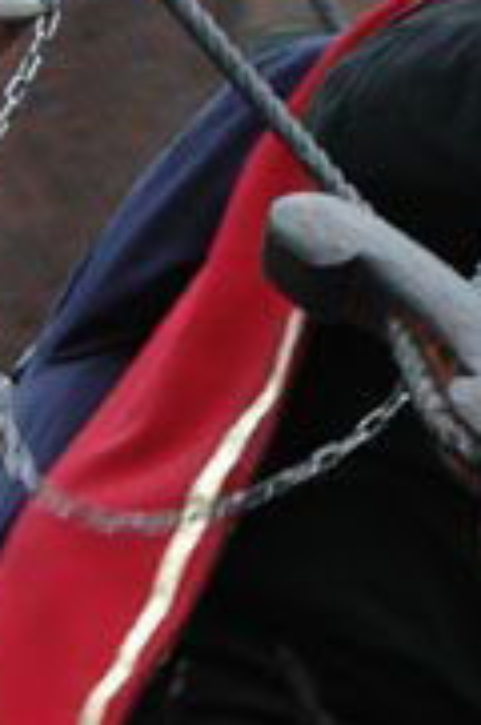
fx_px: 5874
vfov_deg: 7.1
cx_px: 814
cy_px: 389
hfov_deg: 4.6
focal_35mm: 292
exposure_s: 1/80
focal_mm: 44
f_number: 4.5
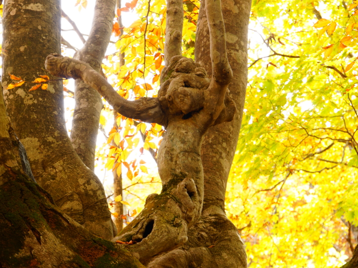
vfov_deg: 10.3
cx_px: 160
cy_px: 133
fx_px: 1490
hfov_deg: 13.7
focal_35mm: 144
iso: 100
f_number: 6.3
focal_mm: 88
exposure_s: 1/15
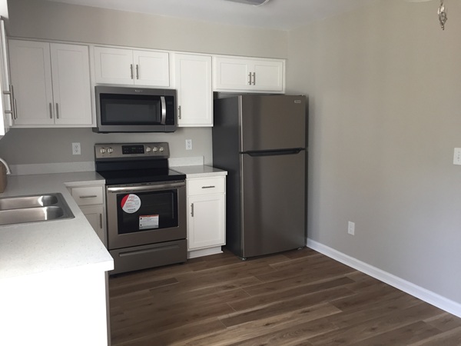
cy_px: 173
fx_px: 386
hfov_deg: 61.7
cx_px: 230
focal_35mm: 29
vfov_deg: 48.2
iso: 64
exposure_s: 1/30
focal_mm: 4.15
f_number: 2.2
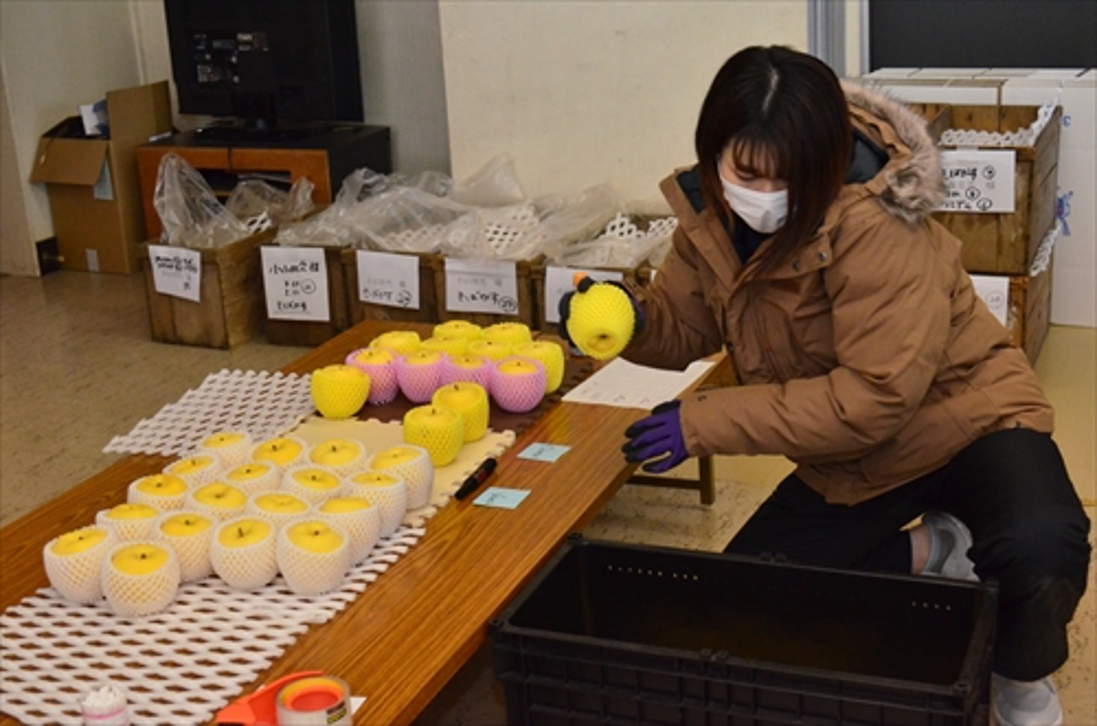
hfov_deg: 41.2
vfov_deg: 27.9
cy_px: 363
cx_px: 548
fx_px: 1459
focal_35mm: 48
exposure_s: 1/250
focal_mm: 32
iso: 3200
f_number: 5.6
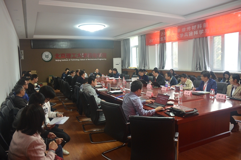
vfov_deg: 47.7
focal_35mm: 27
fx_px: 180
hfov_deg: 67.5
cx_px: 120
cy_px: 80
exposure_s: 1/30
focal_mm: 18
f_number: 3.5
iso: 800
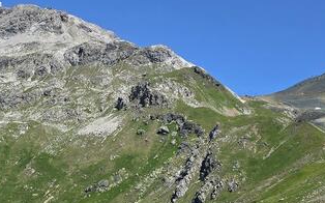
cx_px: 109
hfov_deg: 25.7
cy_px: 161
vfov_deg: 16.2
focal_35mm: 80
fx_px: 708
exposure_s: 1/917
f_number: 1.7
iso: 12
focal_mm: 6.3
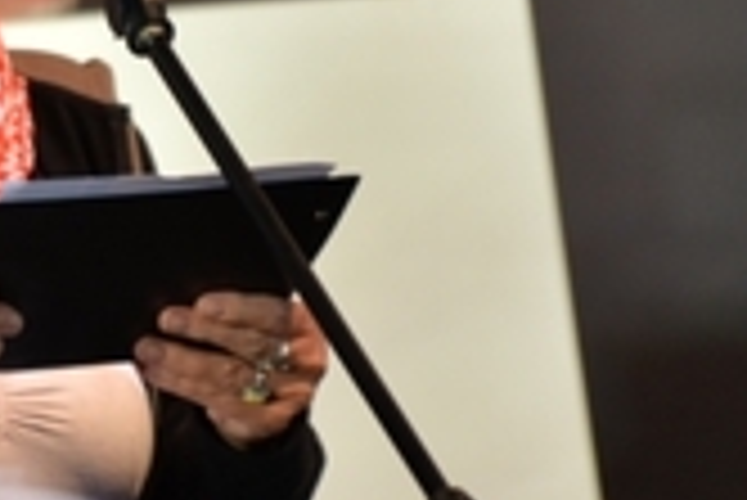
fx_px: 17756
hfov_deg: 2.4
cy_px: -383
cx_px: -819
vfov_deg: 1.6
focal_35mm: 855
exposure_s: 1/125
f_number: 2.8
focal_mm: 200
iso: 400
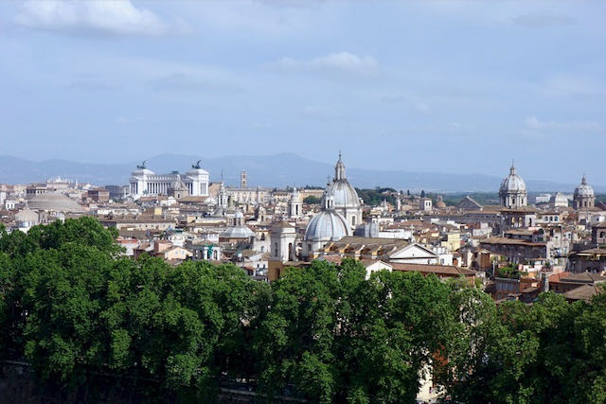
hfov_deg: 30.5
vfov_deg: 20.6
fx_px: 1111
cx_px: 303
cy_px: 202
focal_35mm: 66
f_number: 5.6
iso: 125
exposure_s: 1/800
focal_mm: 24.4
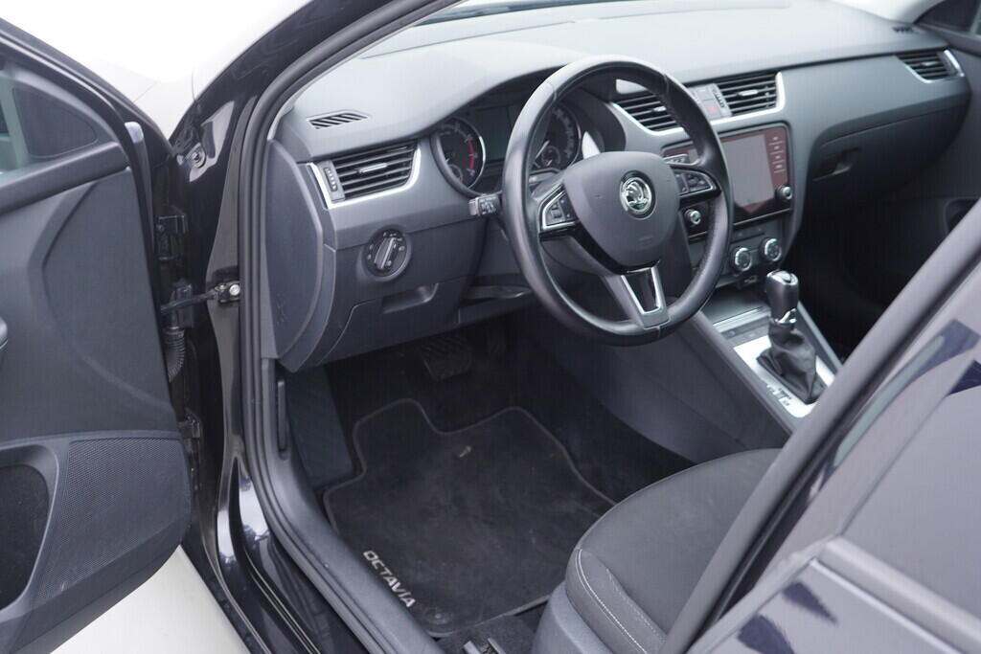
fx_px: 981
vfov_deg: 36.9
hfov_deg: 53.1
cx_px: 490
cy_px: 327
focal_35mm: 36
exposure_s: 1/40
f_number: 2.8
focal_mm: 24
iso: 250
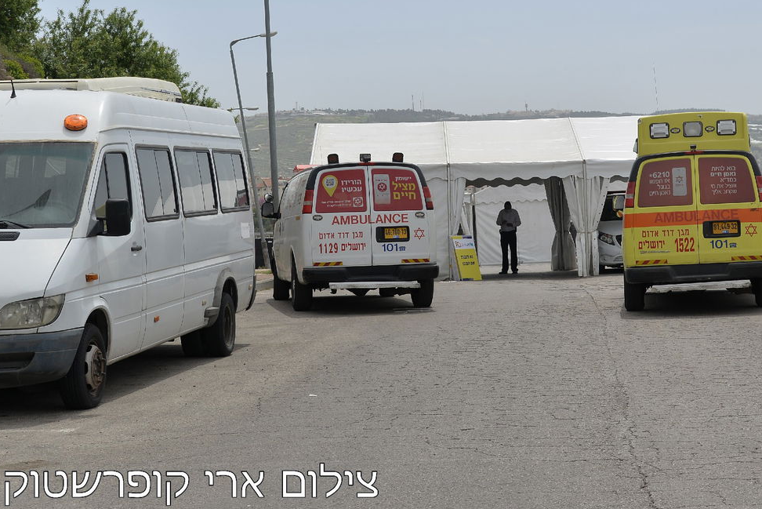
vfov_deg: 18.9
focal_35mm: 72
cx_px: 528
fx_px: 1525
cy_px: 173
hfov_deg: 27.8
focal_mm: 50
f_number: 5.6
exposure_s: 1/640
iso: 100
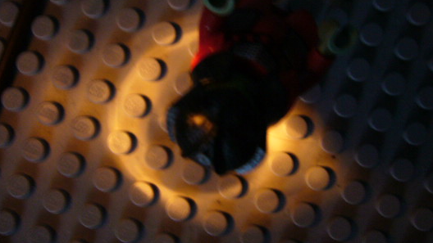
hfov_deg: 53.9
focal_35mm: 37
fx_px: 425
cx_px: 234
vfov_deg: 31.9
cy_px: 94
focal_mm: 4.6
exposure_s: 1/8
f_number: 2.8
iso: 200
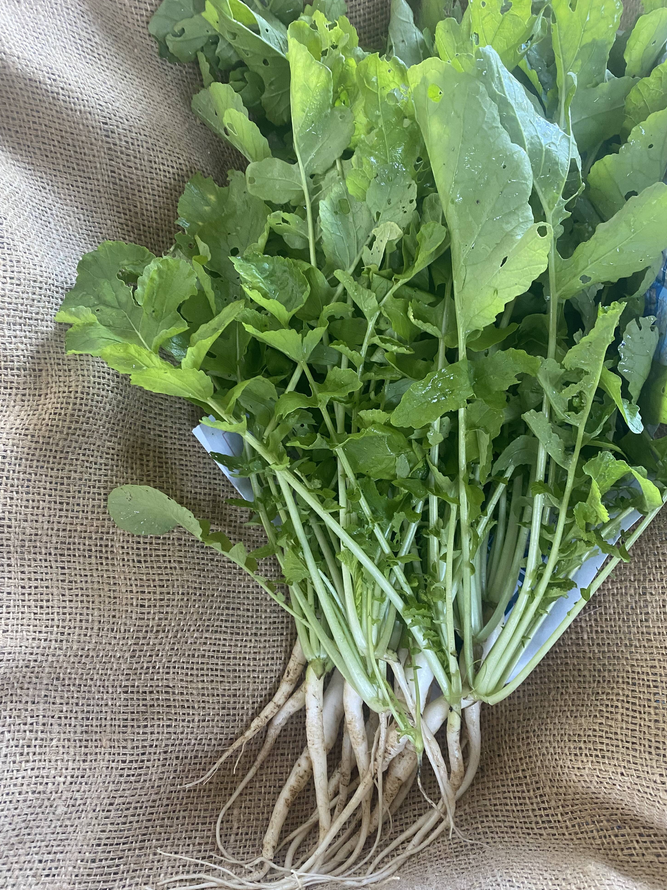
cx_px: 340
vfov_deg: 65.3
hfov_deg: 51.3
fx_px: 694
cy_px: 456
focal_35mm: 27
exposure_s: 1/60
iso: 320
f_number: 1.8
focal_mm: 4.25
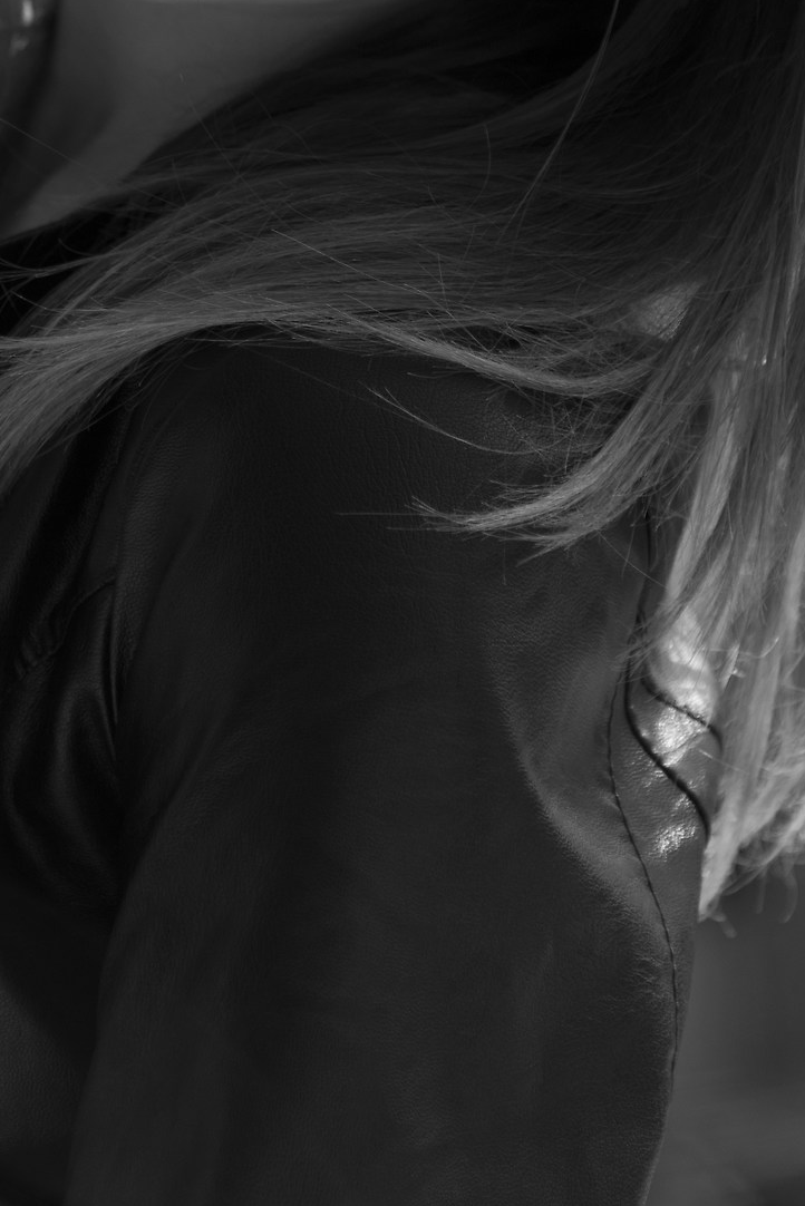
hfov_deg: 5.9
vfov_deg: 8.8
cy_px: 111
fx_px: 7810
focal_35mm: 233
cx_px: 269
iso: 400
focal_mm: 105
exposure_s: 1/1600
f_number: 4
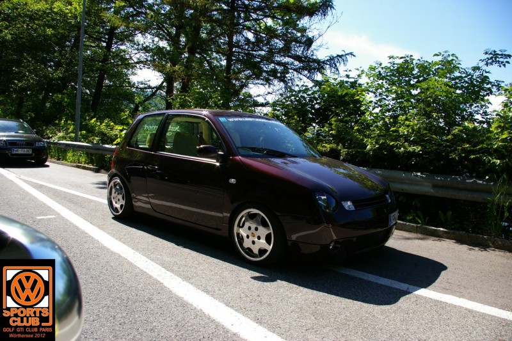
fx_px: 384
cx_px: 256
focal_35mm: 27
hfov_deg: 67.4
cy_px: 170
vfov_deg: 47.9
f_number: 8
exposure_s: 1/180
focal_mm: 18
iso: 200
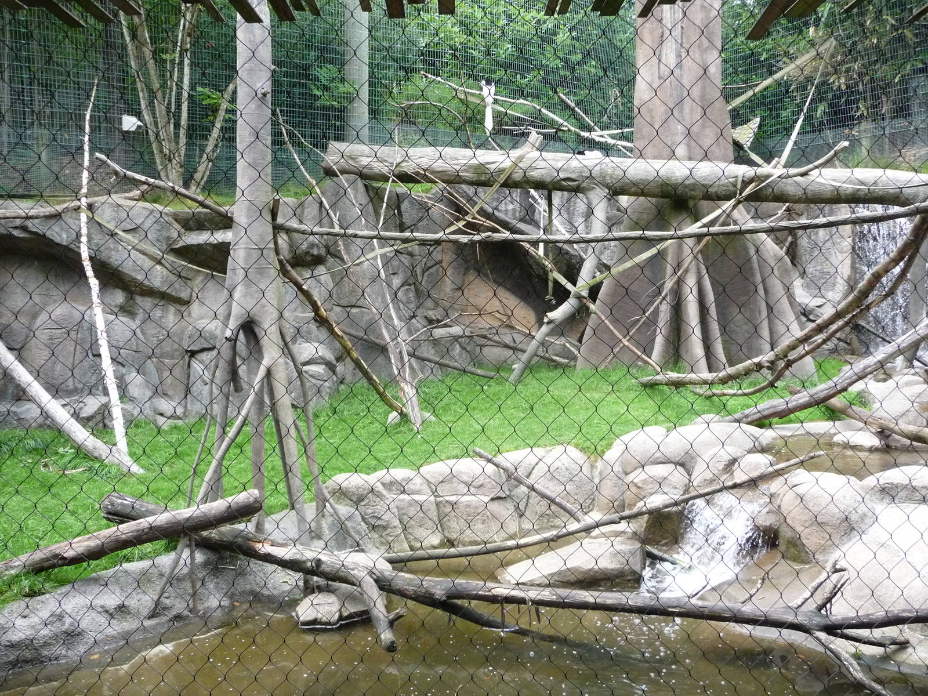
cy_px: 348
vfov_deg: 49.7
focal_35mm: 28
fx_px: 751
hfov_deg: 63.4
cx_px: 464
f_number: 3.3
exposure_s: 1/250
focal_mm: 4.7
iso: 400
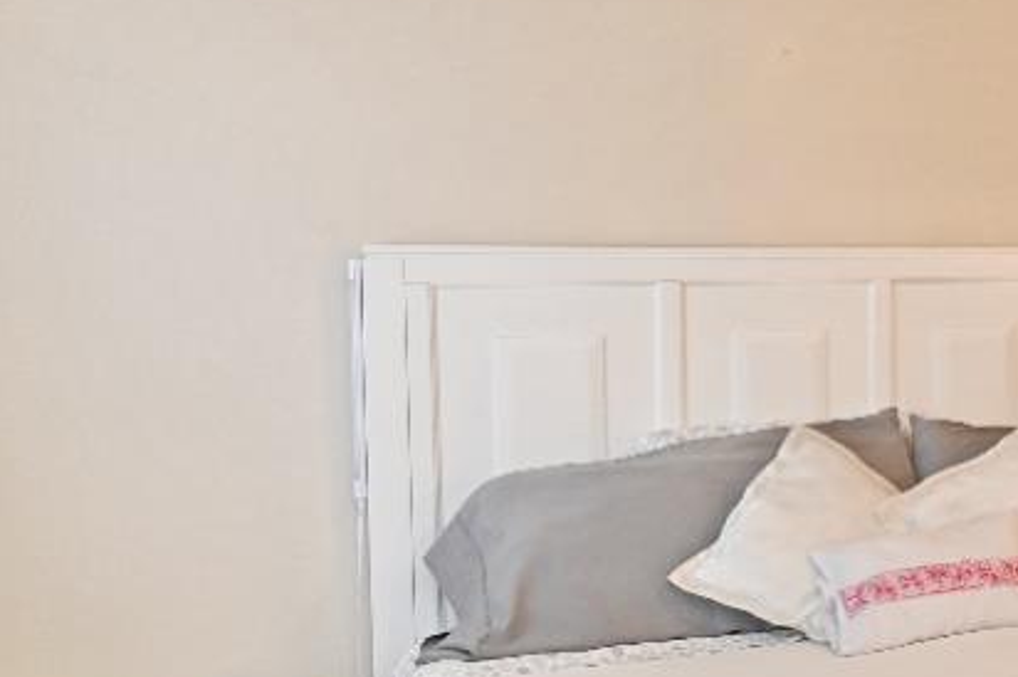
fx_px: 1441
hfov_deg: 31.1
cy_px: 326
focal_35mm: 51
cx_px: 1295
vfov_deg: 26.4
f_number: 4
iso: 360
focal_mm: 14
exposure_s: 1/60
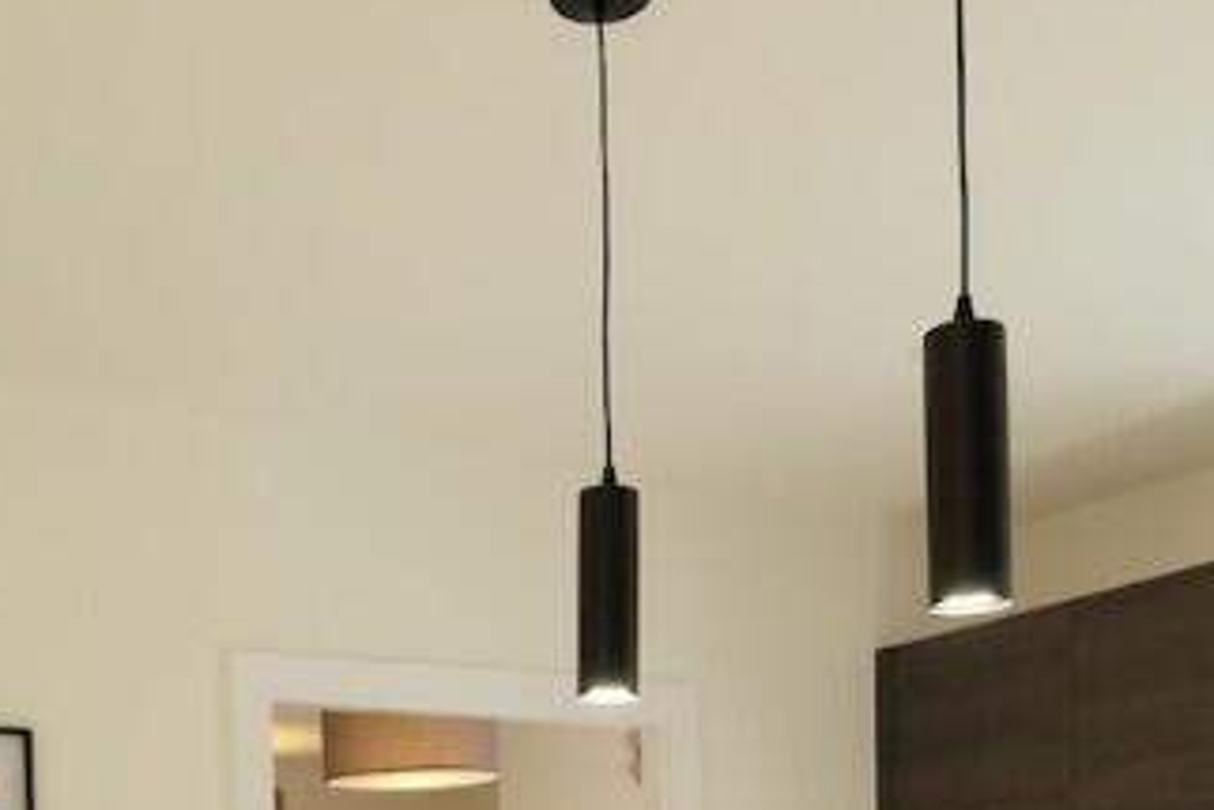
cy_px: 1181
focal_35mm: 54
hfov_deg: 36.8
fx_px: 1822
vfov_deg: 21.5
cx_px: 581
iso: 400
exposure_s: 1/85
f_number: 4
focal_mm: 11
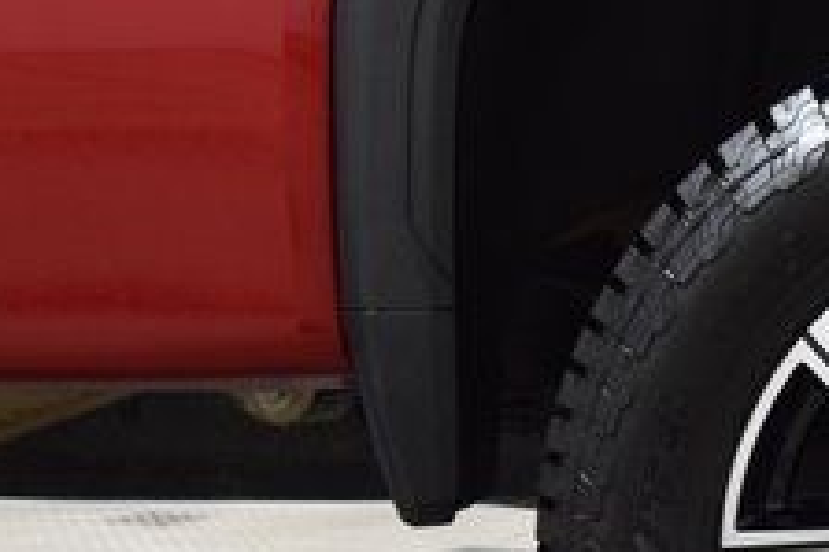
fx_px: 2370
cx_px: 1044
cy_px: 546
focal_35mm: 103
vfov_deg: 13.1
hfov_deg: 18.6
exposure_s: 1/60
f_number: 4
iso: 1600
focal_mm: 24
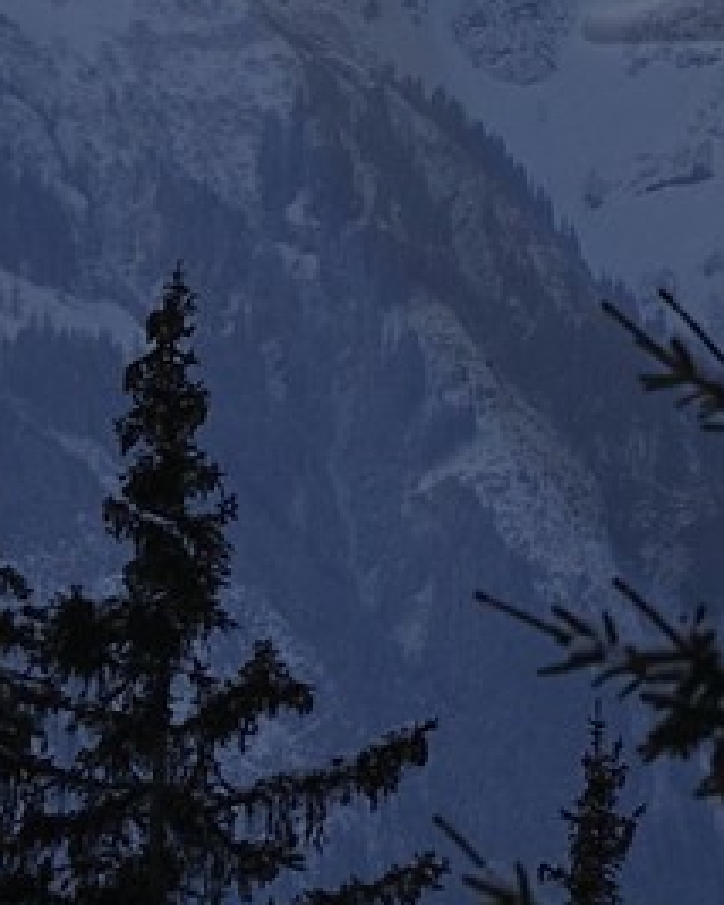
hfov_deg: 2.0
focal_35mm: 791
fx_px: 21174
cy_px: -514
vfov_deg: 2.4
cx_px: 1543
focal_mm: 140
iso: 200
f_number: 9
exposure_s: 1/250
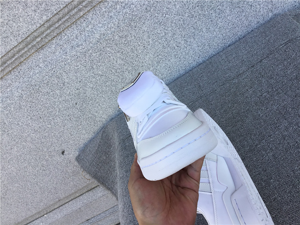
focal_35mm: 31
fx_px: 269
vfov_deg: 45.4
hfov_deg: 58.4
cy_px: 112
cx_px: 150
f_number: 2.4
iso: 25
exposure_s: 1/167
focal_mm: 3.3
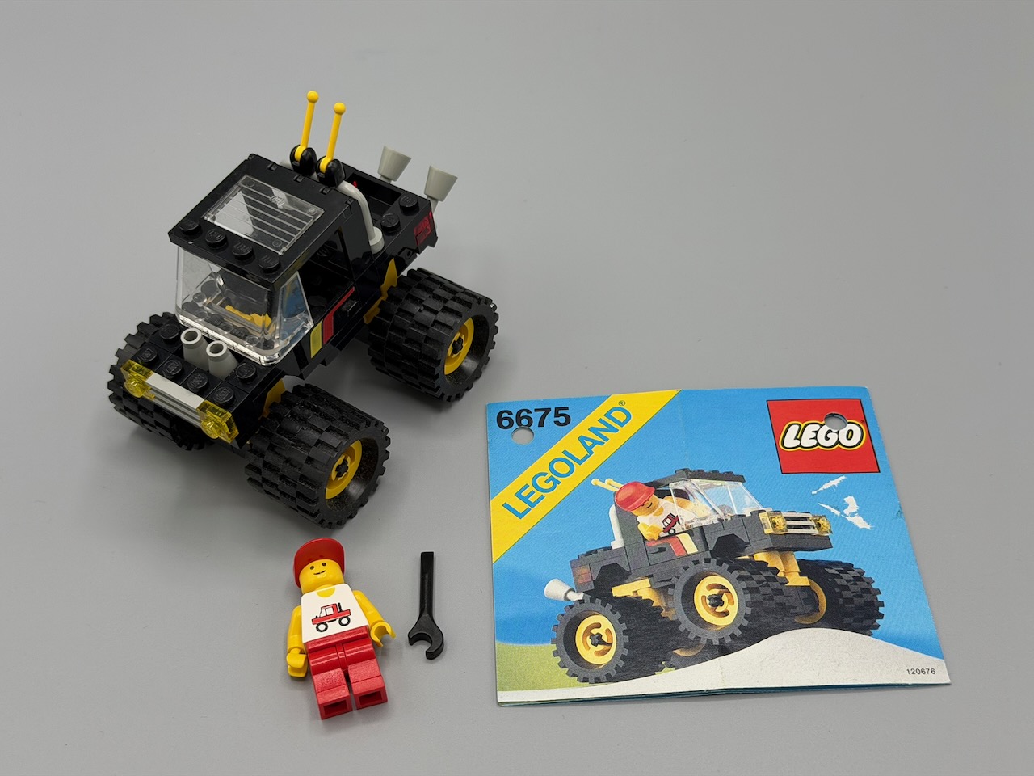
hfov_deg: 39.7
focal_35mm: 48
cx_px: 517
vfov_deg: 30.3
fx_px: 1434
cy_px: 388
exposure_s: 1/566
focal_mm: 6.76
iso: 64
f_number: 1.78
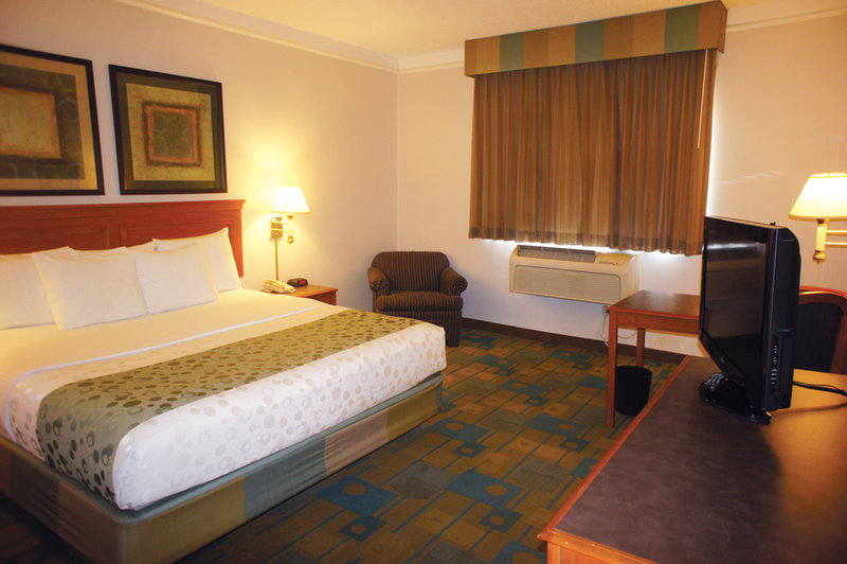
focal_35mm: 24
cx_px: 424
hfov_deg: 73.8
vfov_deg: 53.1
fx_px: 564
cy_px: 282
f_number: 2.8
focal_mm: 16
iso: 400
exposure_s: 1/60
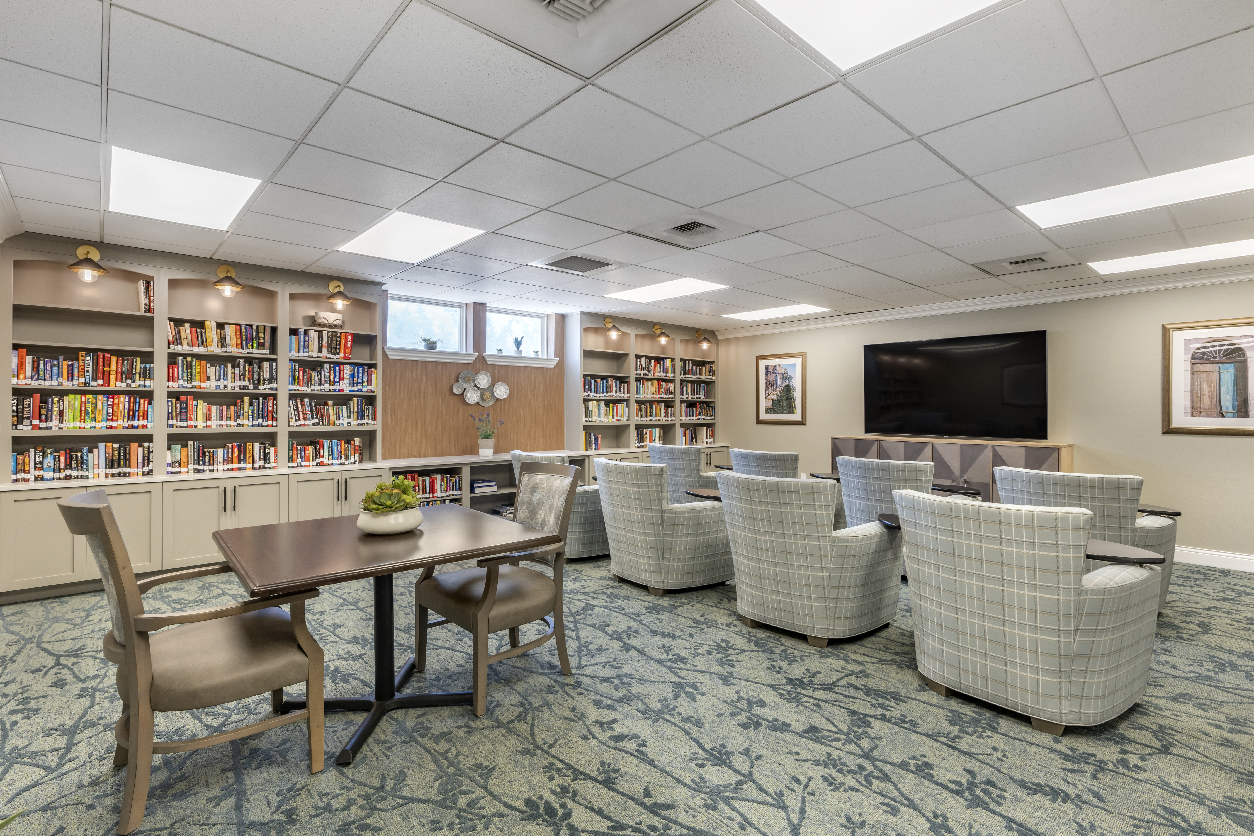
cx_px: 627
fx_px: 557
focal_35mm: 16
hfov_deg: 96.7
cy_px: 418
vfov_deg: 73.7
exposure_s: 1/30
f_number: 11
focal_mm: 16
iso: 400
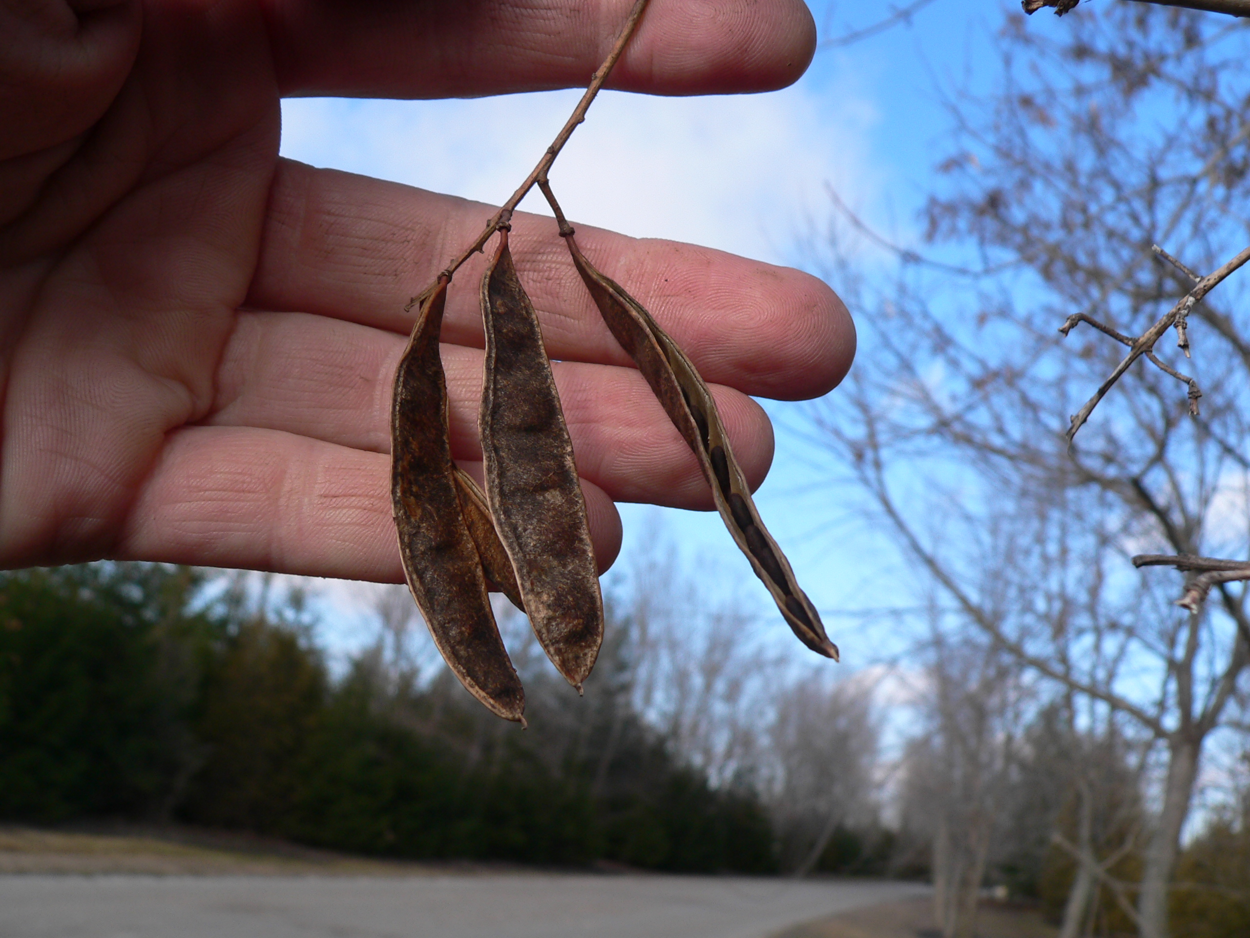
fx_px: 1300
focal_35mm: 36
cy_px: 469
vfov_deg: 39.7
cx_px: 625
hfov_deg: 51.4
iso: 80
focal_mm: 6
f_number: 4
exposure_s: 1/250
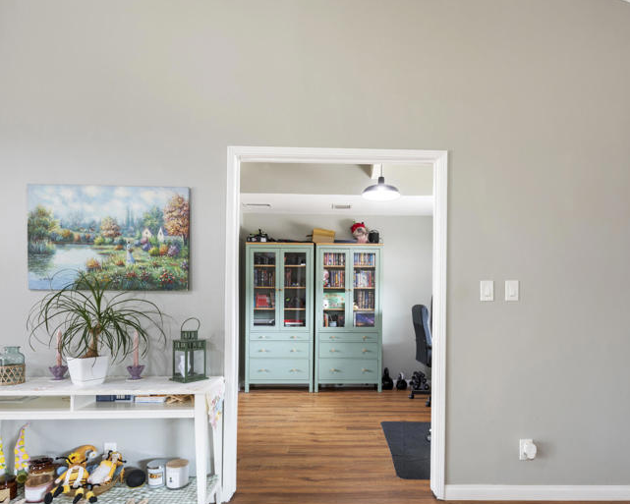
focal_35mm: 21
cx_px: 337
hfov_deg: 77.5
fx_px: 392
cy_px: 302
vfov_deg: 64.9
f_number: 9.5
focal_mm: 14
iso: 400
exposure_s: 1.5
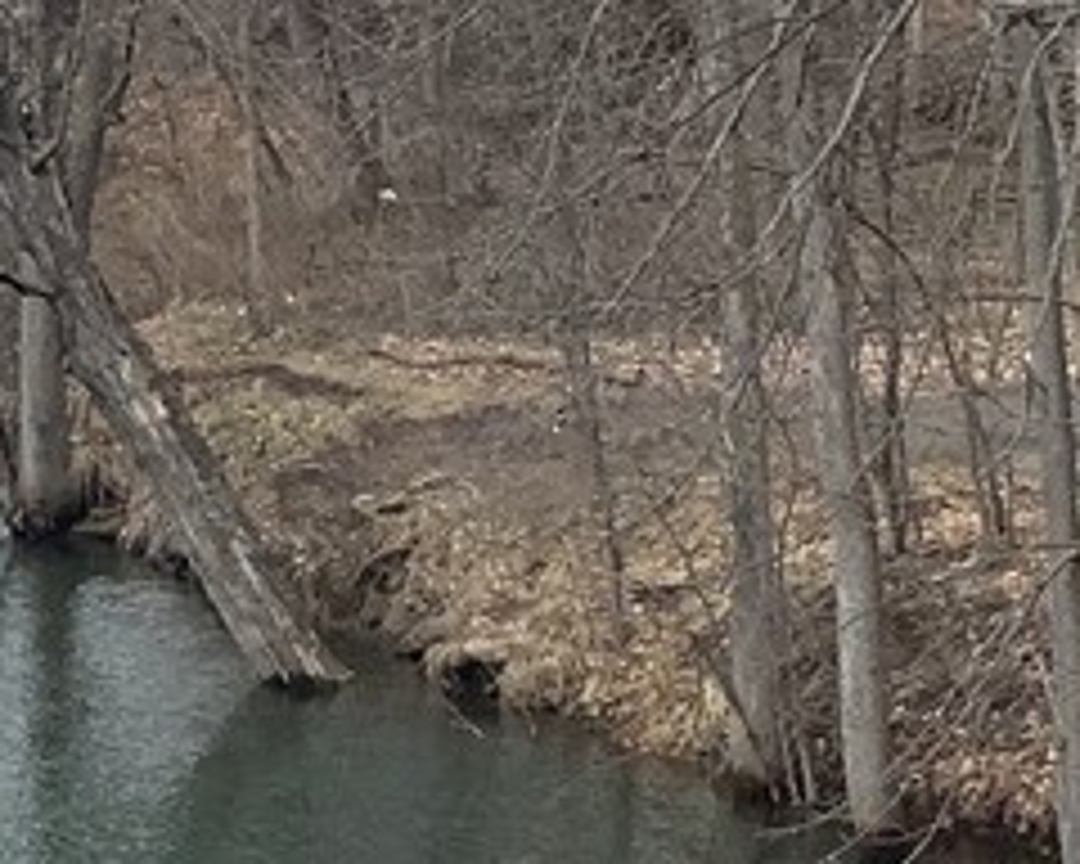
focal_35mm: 129
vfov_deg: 11.8
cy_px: 0
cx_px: -342
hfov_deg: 14.3
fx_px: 4123
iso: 25
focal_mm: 3.3
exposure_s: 1/1181
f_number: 2.4
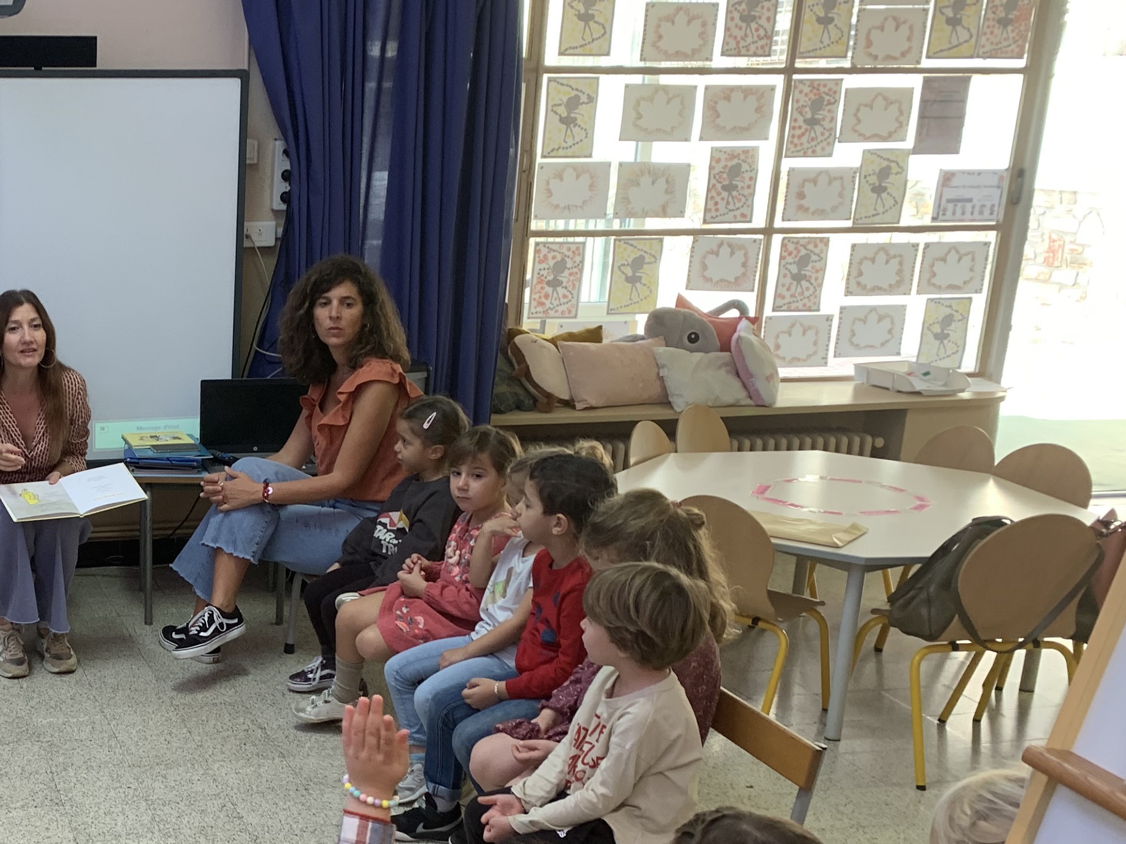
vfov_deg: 30.0
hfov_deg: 36.9
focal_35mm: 48
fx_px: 1561
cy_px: 575
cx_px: 92
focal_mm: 4.25
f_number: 1.8
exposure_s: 1/50
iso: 80
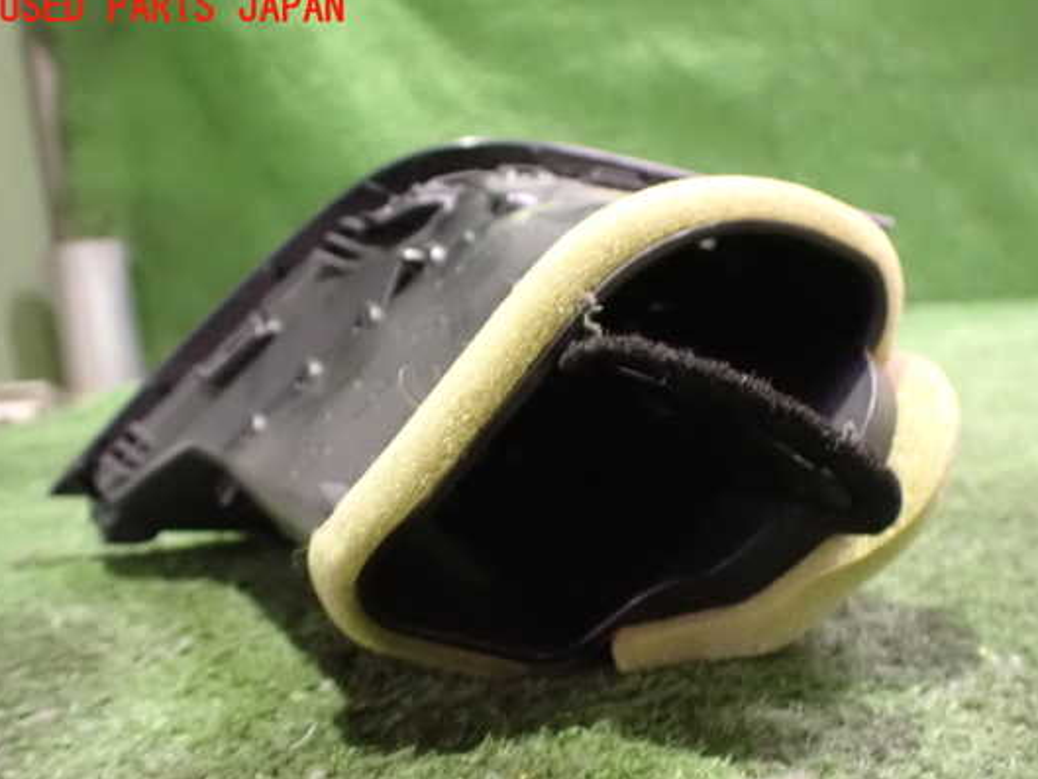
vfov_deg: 41.8
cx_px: 577
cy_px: 426
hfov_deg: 53.8
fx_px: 1020
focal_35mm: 34
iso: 1600
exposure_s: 1/15
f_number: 2.3
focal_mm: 5.4
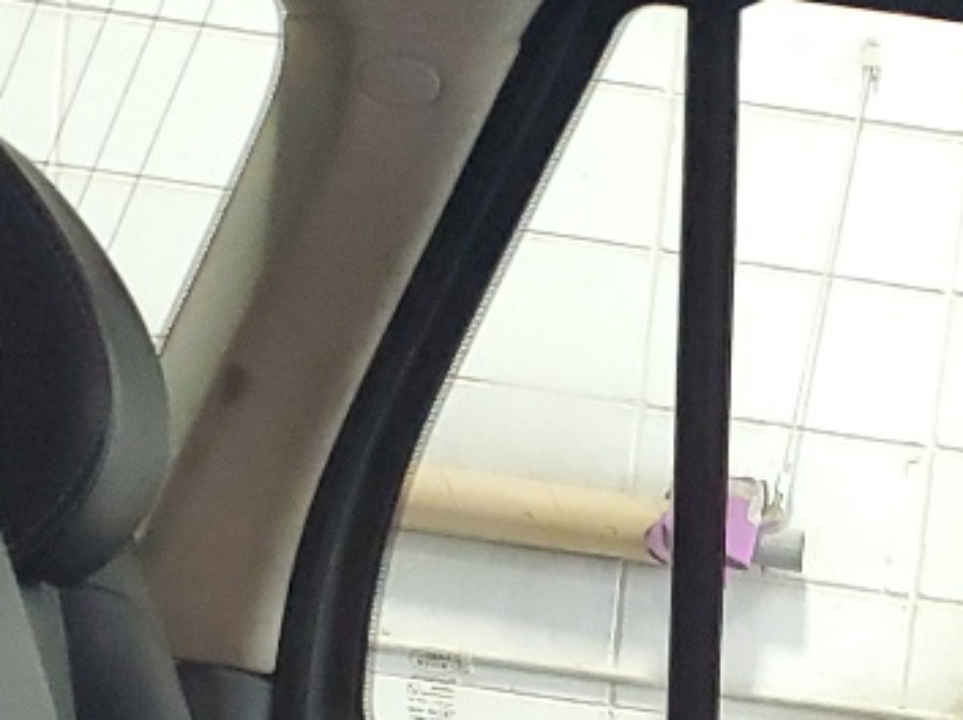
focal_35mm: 118
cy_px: 1478
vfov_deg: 11.2
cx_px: 974
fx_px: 3279
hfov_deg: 16.3
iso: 304
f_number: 1.5
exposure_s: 1/40
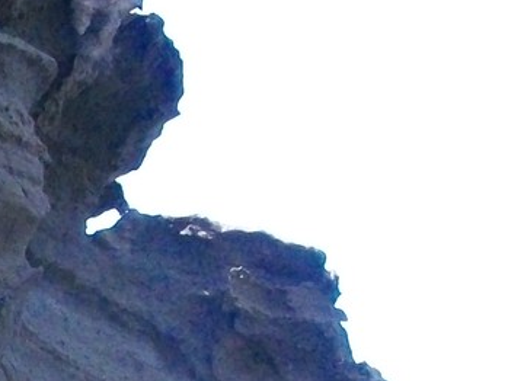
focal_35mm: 132
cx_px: -358
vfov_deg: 10.7
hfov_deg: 13.6
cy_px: 609
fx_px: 1938
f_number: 5.5
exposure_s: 1/221
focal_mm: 5.7
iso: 400
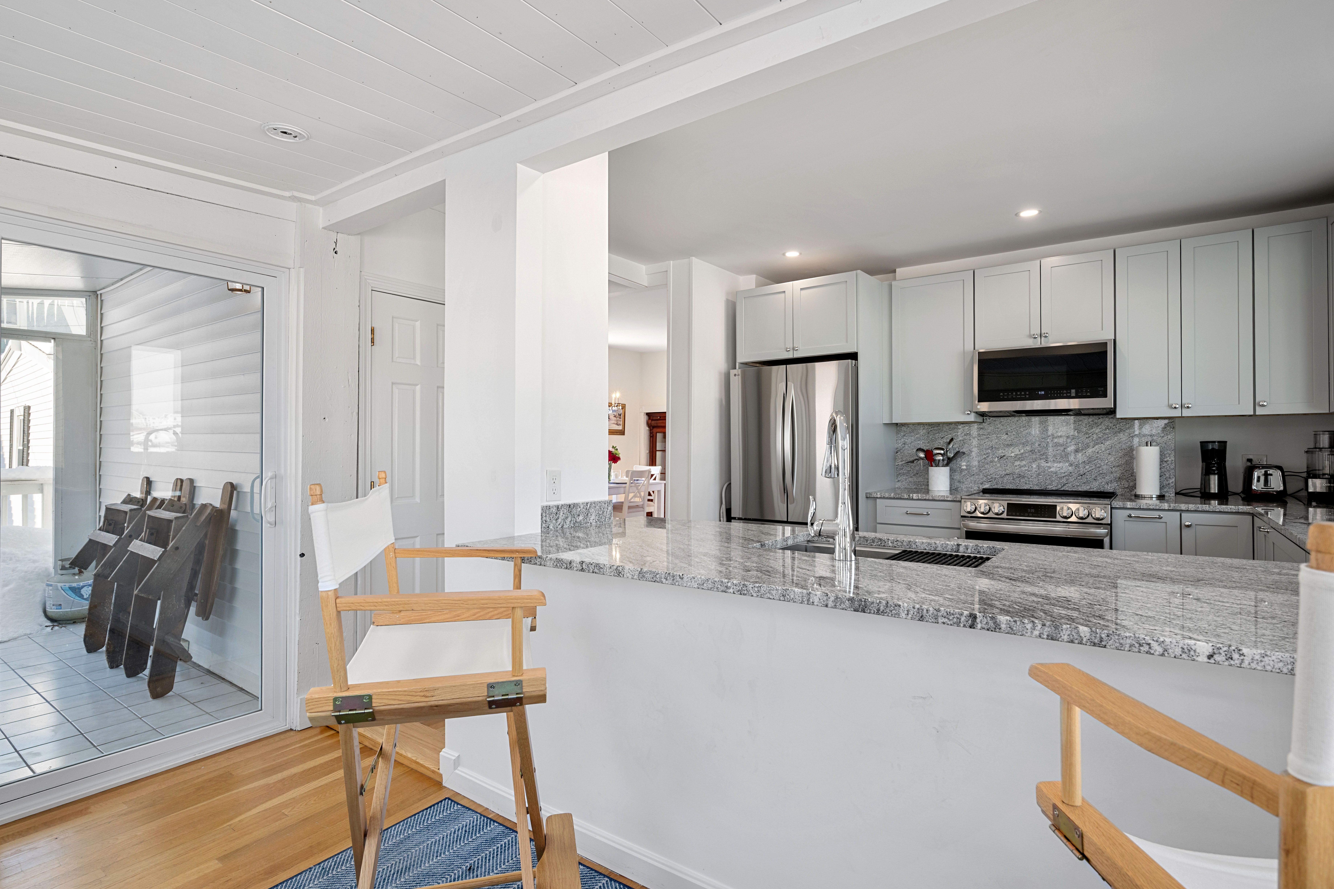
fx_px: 667
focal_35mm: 18
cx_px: 675
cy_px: 449
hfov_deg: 90.0
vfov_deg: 67.4
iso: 400
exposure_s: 1/15
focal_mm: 16
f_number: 8
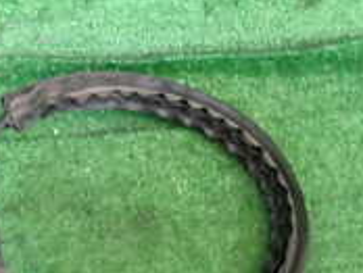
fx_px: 903
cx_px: 29
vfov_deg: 15.8
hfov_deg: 22.1
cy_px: 413
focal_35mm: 86
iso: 320
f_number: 2
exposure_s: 1/30
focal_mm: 4.5
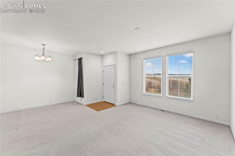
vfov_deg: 81.2
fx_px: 91
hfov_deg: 104.3
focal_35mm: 14
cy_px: 78
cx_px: 118
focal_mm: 14
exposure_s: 1/1.25
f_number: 8
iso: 400
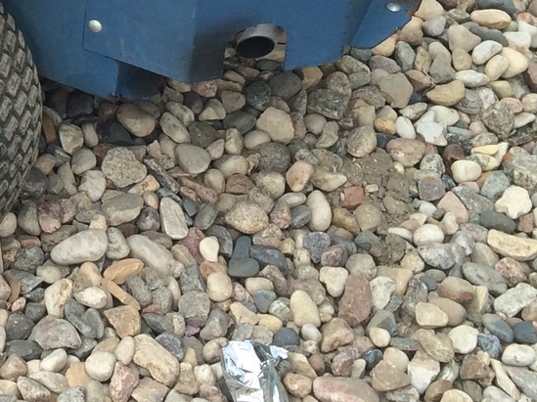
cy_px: -195
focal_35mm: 112
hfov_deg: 16.4
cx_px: -200
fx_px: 1736
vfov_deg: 12.6
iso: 32
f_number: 2.2
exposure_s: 1/357
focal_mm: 4.12
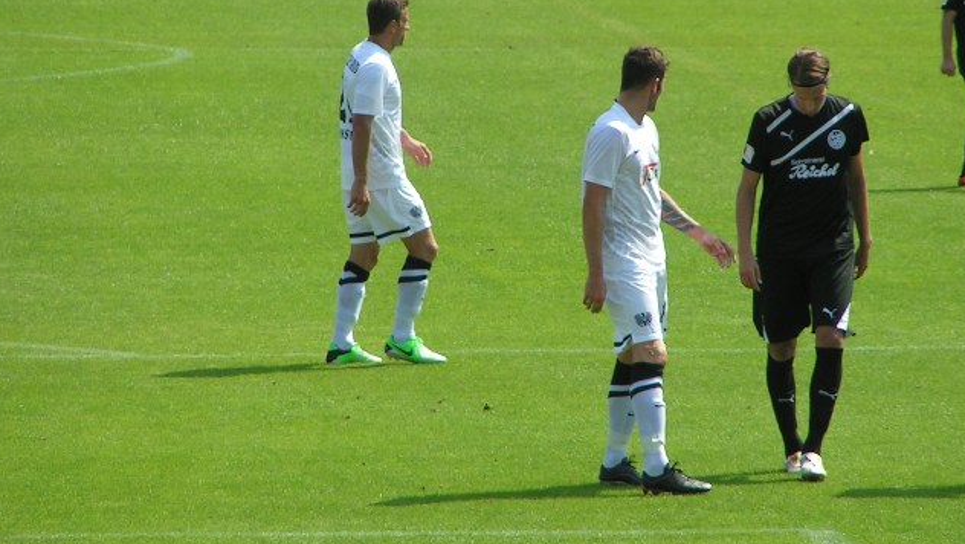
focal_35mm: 524
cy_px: 183
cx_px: 537
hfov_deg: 4.1
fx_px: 13413
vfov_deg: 2.3
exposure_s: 1/640
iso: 50
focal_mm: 58
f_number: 3.5
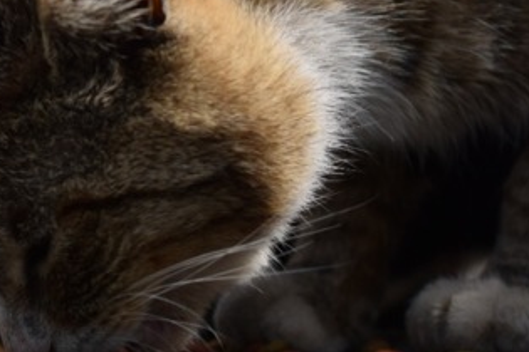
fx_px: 2865
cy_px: 67
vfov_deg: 7.0
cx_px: 136
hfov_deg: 10.5
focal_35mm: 195
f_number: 2.8
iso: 160
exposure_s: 1/2500
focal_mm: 40
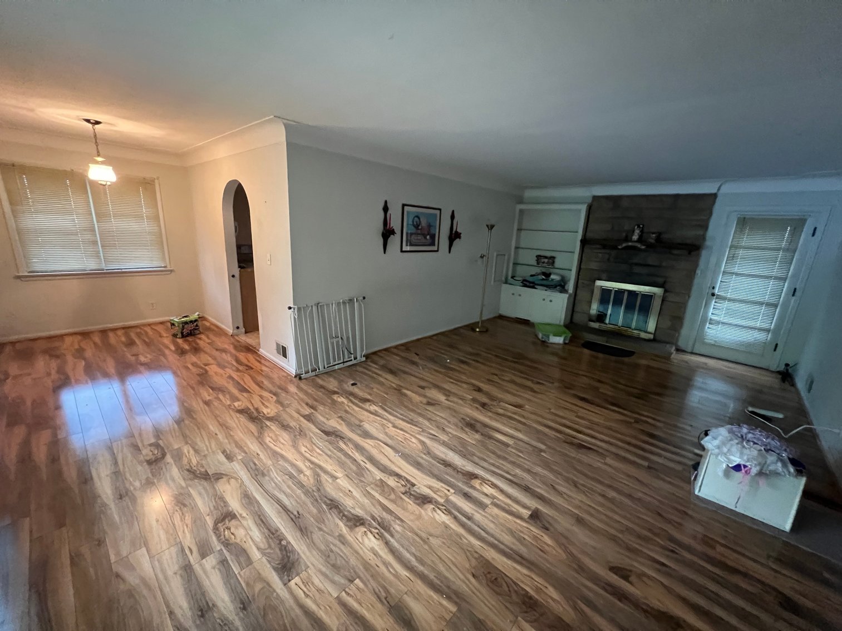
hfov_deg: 106.2
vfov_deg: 89.9
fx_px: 316
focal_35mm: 13
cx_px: 421
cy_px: 316
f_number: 1.8
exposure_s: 1/40
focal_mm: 1.57
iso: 1000
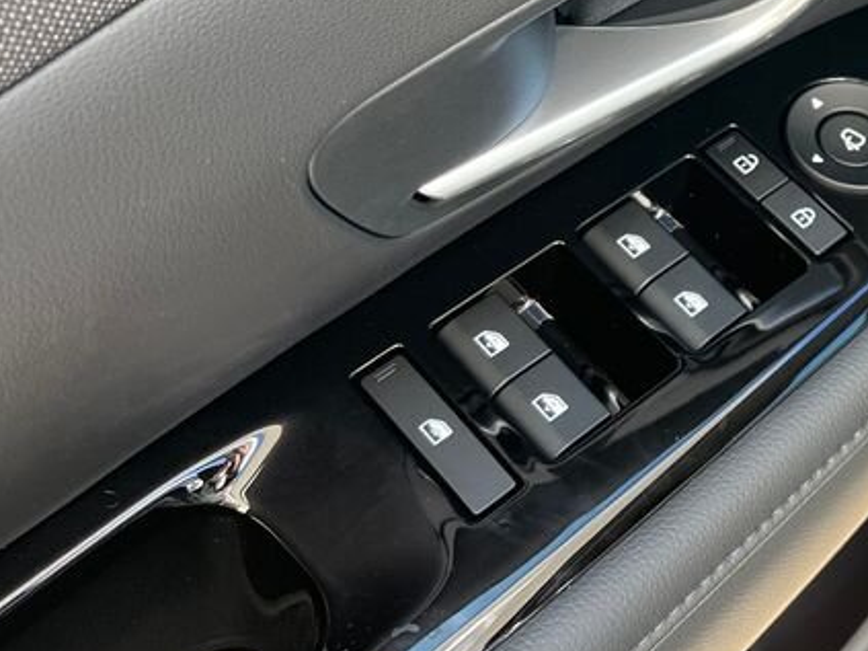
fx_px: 1579
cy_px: 18
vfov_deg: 22.5
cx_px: 788
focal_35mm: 63
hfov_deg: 29.4
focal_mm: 5.1
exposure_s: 1/121
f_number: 1.6
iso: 100
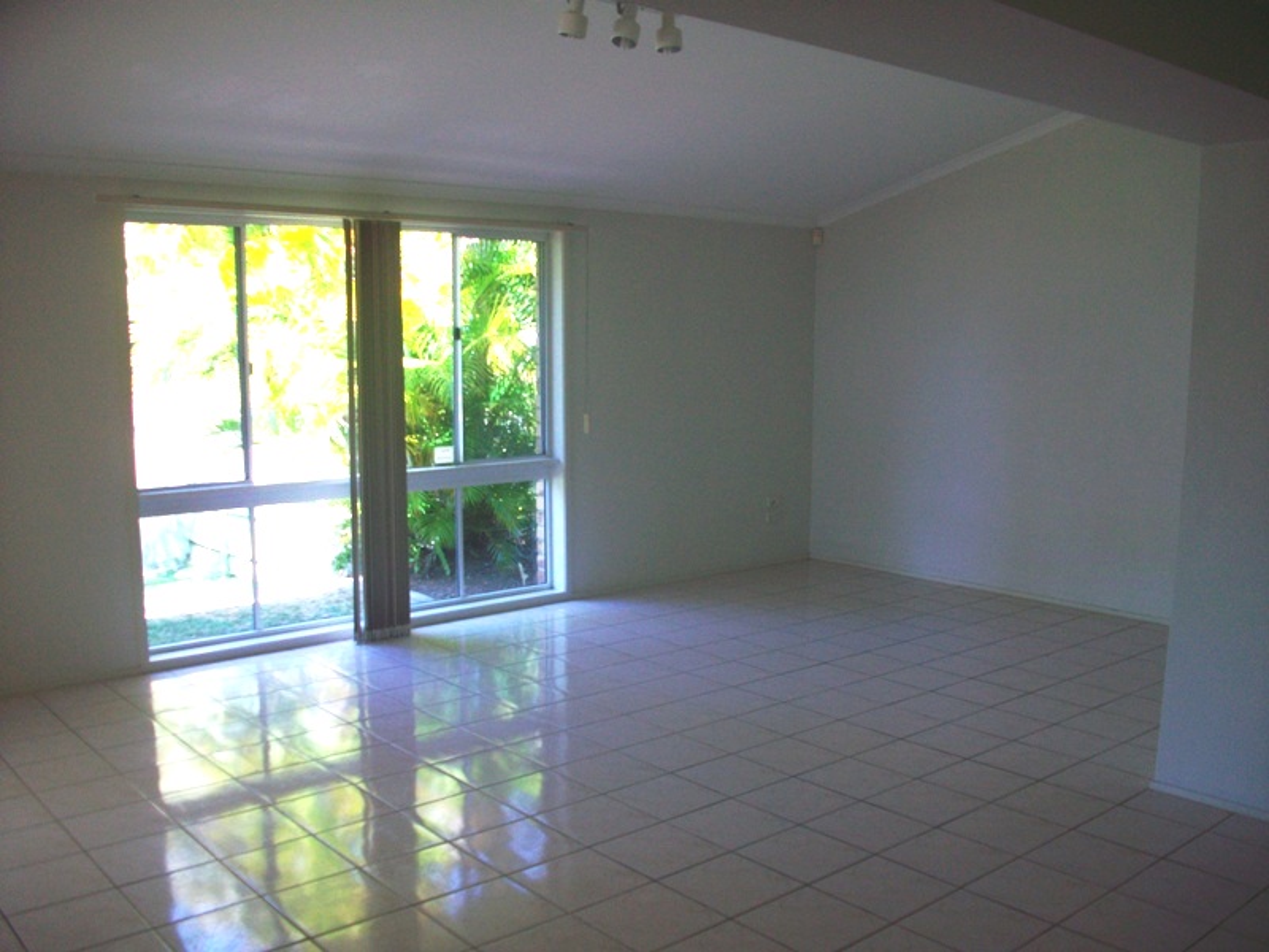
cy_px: 476
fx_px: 1173
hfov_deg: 56.8
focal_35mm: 32
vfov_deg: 44.2
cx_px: 634
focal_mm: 5.7
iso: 64
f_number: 2.8
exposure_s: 1/60
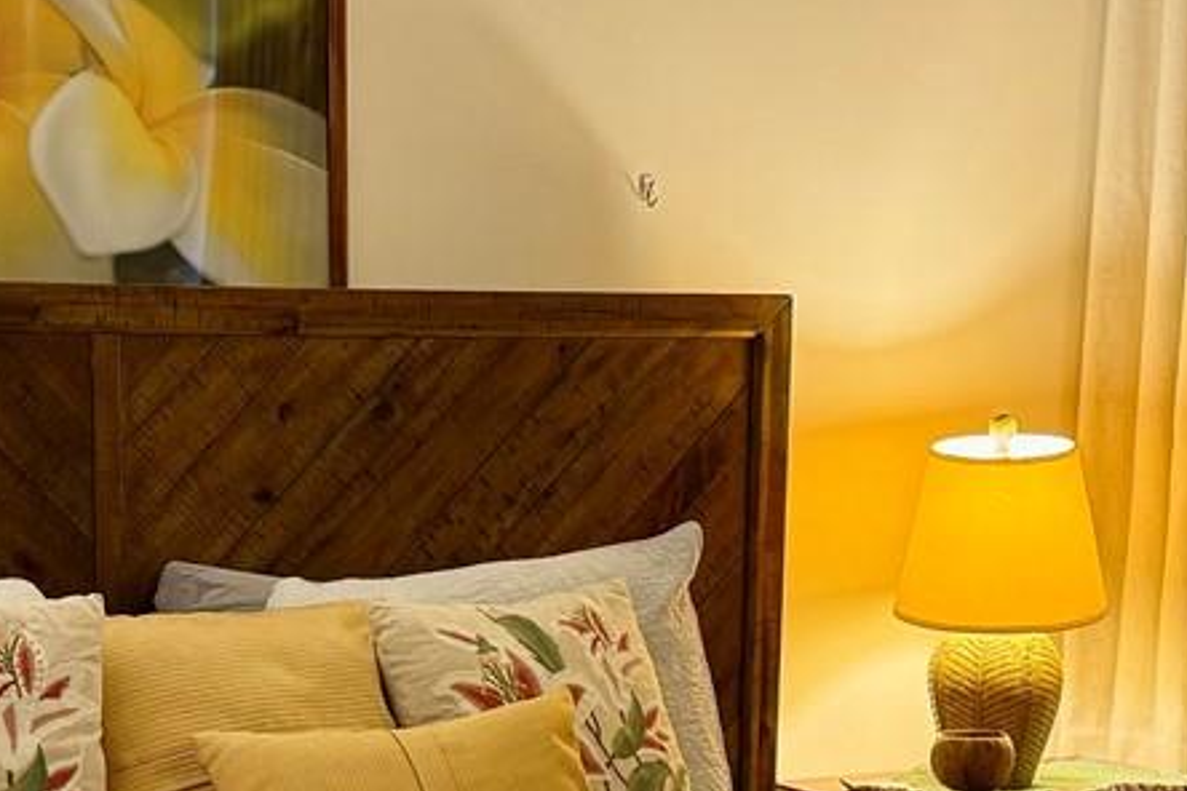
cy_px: 898
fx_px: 2967
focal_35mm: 90
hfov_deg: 22.6
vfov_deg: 14.8
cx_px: 540
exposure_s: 1/60
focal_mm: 6.76
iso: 160
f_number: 1.78
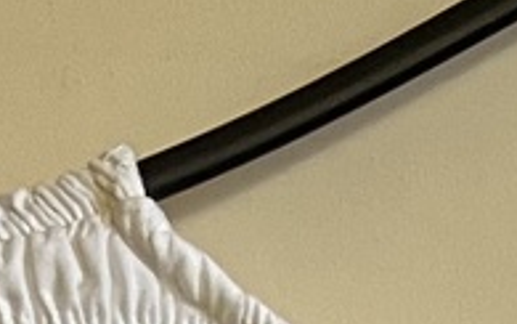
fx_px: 3185
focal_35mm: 226
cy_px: 1941
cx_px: 695
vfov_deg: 4.4
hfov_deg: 9.1
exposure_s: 1/93
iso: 125
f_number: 1.5
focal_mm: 5.7
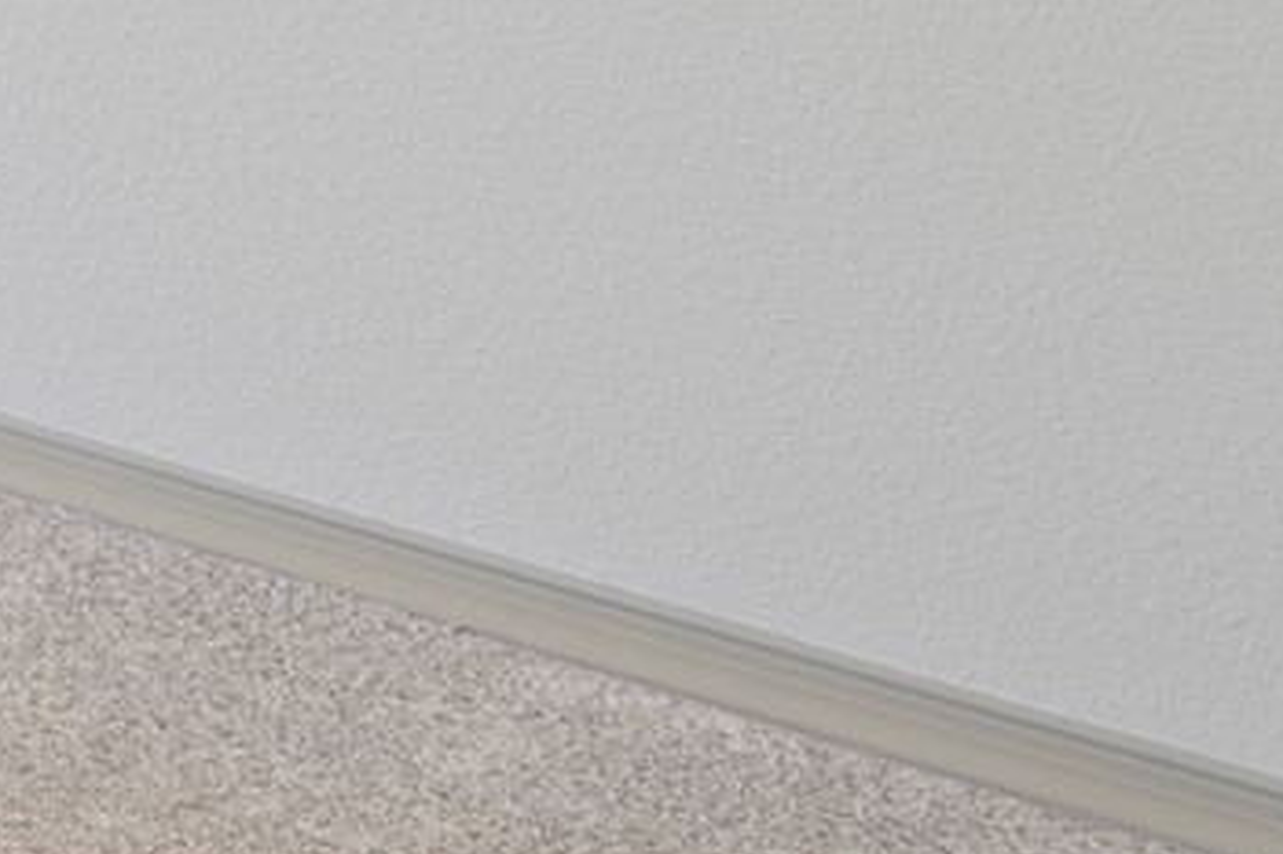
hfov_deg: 12.8
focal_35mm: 93
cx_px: -2214
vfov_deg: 12.4
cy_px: -1006
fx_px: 3313
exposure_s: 1.3
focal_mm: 16
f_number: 9
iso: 200
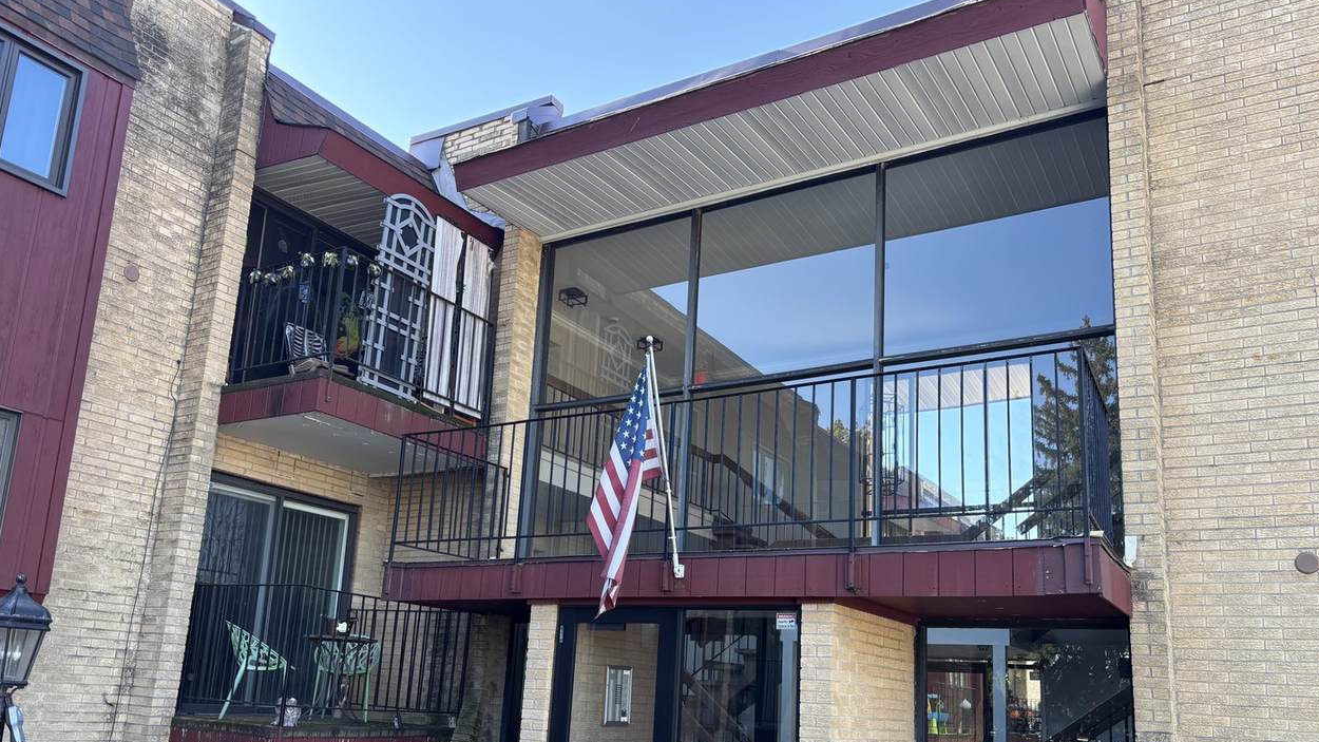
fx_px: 1014
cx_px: 657
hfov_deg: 66.1
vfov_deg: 39.8
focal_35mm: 29
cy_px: 479
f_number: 1.6
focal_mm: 5.96
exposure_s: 1/264
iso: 50
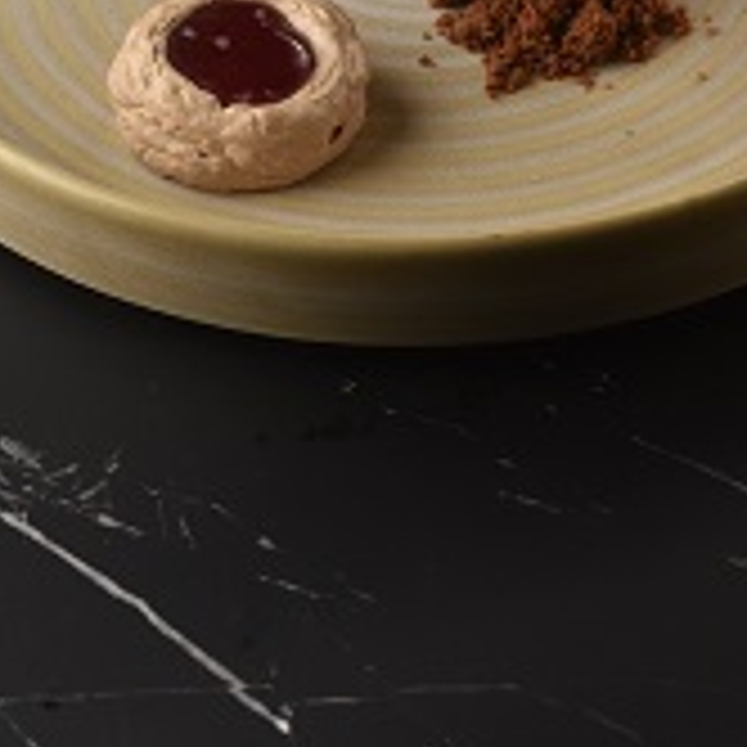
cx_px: 378
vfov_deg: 7.5
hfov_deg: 7.6
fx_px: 5640
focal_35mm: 231
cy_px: -238
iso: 400
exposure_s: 1/100
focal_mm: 100
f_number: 13
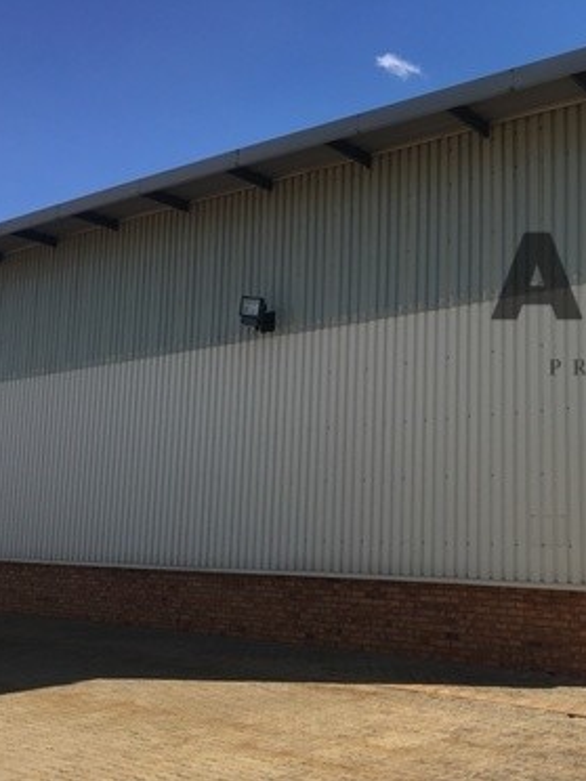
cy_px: 392
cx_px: 445
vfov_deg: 47.9
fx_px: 880
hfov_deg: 35.9
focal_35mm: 39
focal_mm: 4.15
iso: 25
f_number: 2.2
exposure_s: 1/1672
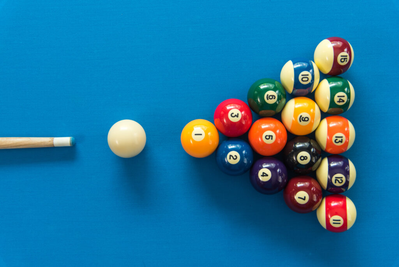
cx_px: 200
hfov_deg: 44.5
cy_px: 134
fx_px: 488
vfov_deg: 30.6
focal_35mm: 44
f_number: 4
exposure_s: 1/100
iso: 400
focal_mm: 44
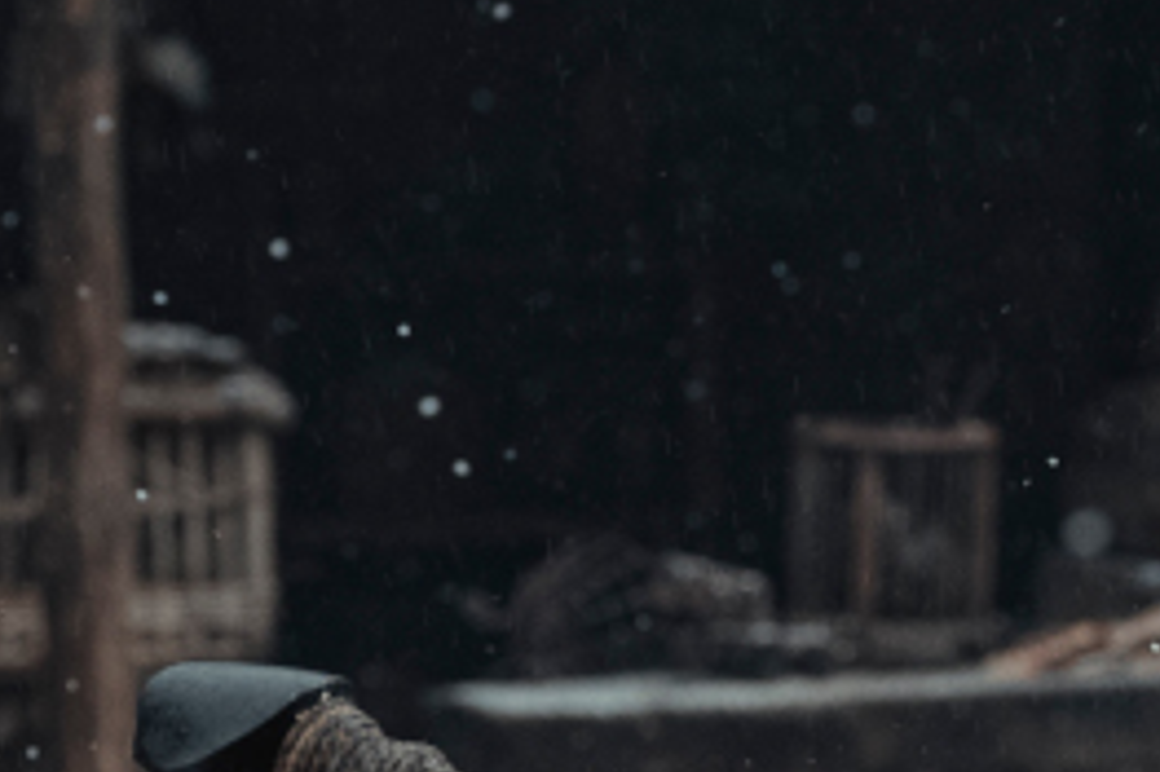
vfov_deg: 3.9
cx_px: 1654
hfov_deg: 5.8
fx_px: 11270
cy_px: 611
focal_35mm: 350
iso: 200
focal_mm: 46
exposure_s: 1/200
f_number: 5.6
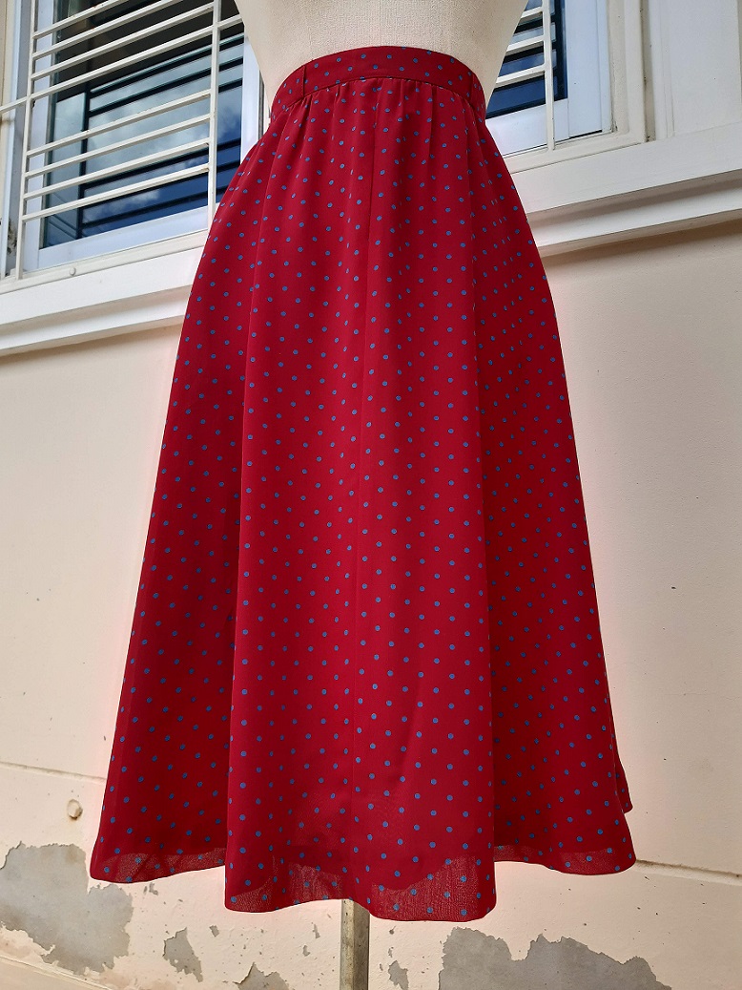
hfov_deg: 53.1
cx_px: 371
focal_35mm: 26
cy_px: 495
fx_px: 743
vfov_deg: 67.3
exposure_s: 1/326
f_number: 1.7
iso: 40
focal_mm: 3.92
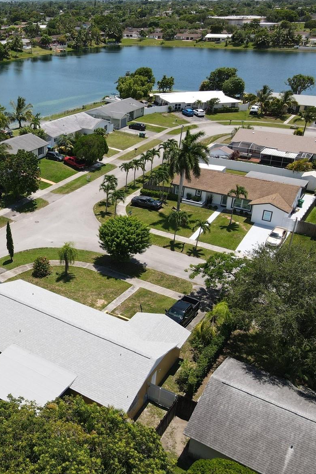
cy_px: 234
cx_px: 46
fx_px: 448
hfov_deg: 37.0
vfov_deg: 55.8
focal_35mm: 34
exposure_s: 1/725
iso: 100
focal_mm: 4.5
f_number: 2.8
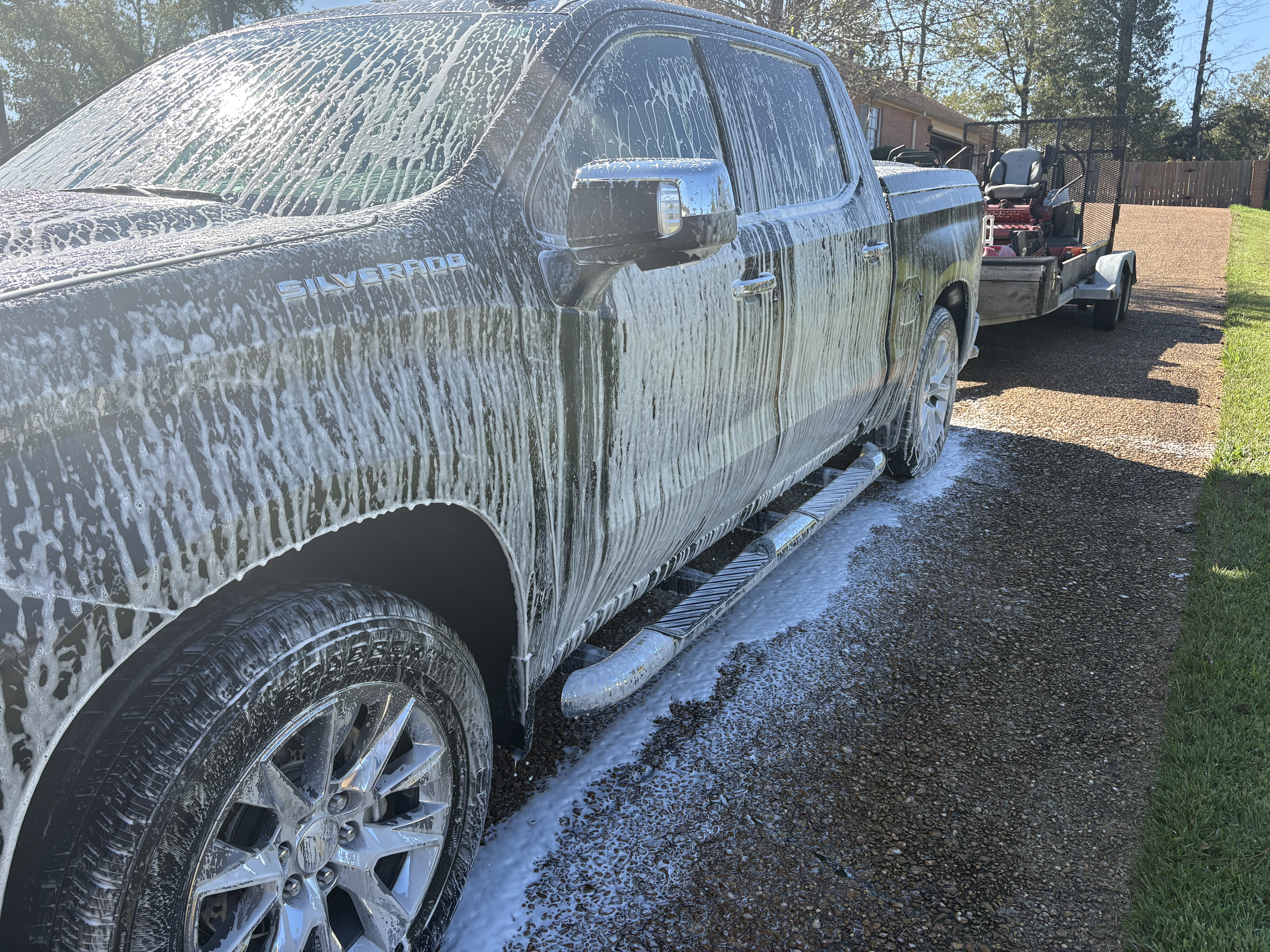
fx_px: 954
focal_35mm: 26
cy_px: 476
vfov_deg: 53.1
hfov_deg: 67.3
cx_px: 635
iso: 64
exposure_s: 1/1706
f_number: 1.6
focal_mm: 5.96
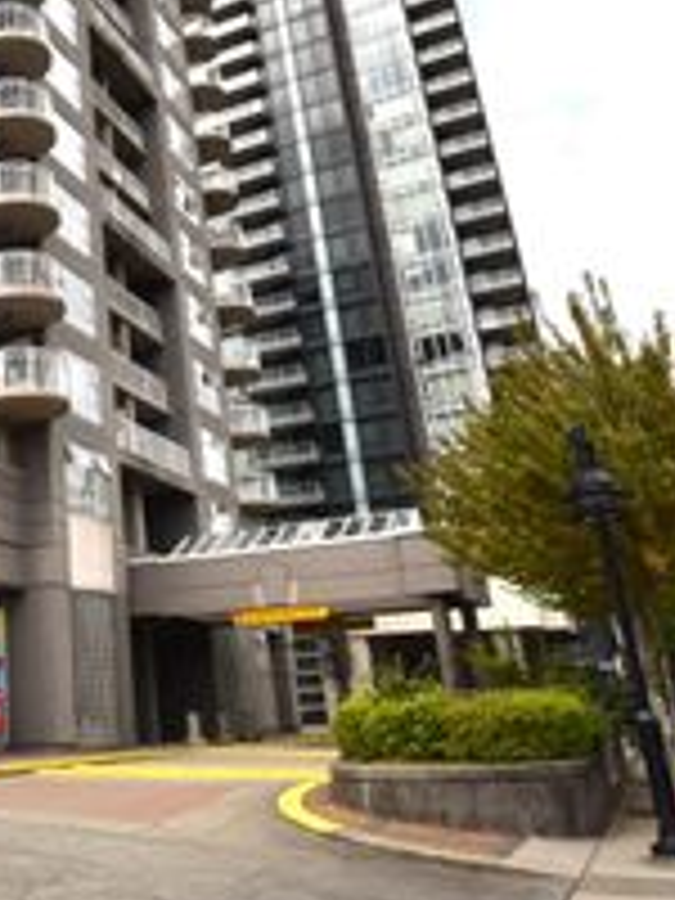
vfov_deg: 50.6
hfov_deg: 35.4
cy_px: 313
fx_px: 936
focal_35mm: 36
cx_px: -18
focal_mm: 10
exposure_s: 1/400
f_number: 10
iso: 200
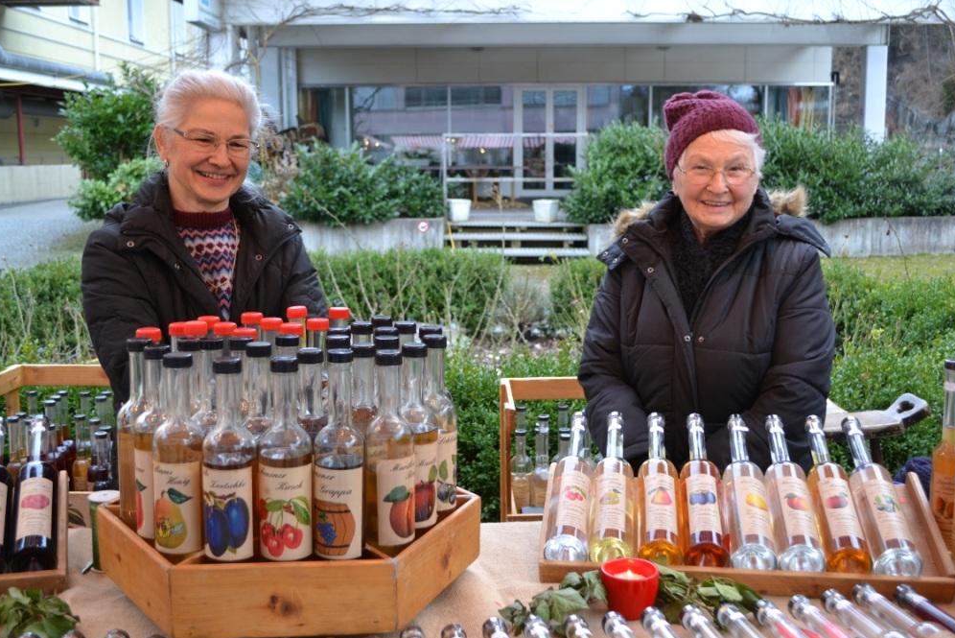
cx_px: 482
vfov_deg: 36.0
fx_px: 982
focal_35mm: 37
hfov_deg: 51.9
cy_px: 312
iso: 400
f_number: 4
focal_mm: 24
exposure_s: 1/40
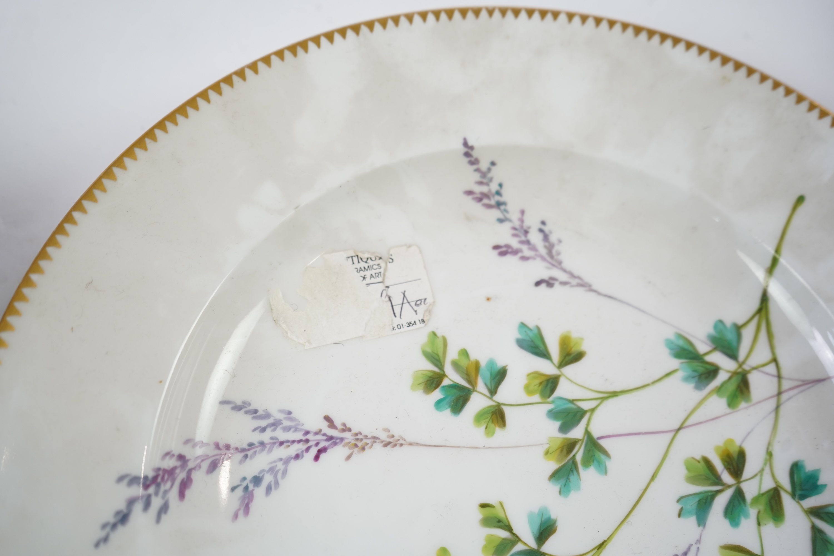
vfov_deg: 40.0
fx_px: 764
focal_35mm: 33
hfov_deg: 57.2
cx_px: 417
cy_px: 278
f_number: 4.5
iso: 400
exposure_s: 1/100
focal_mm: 33
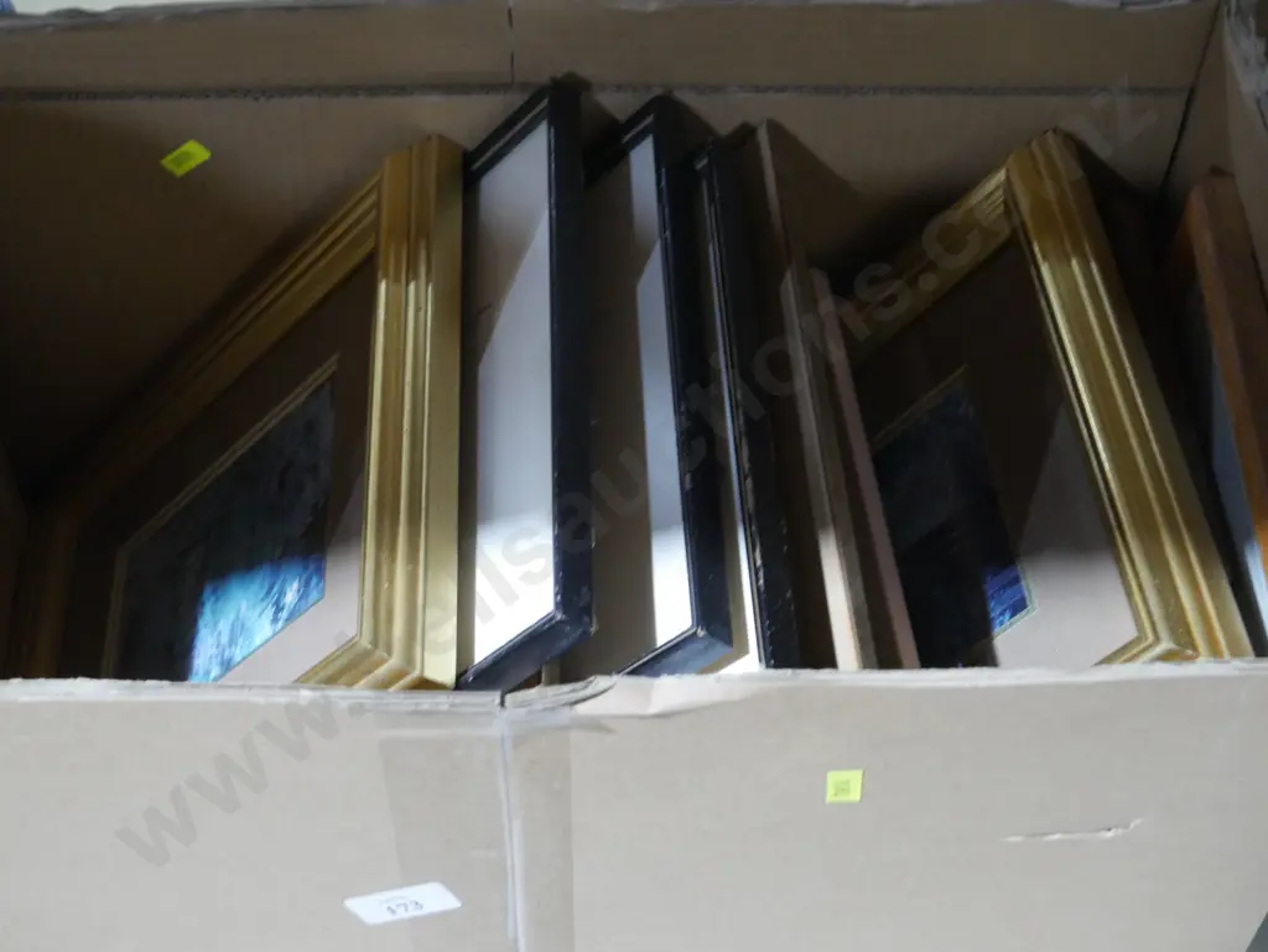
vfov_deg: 25.3
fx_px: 2126
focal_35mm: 58
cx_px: 634
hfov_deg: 33.2
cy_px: 476
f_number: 5.4
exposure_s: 1/40
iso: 3200
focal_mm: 29
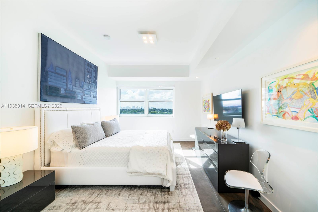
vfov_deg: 90.0
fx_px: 106
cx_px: 159
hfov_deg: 112.6
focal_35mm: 12
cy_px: 106
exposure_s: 1/750
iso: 125
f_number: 6.7
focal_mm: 12
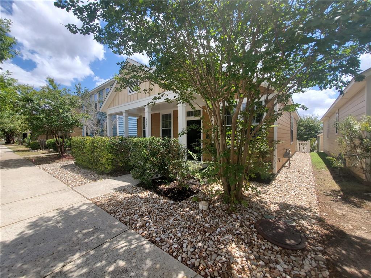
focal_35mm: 13
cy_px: 139
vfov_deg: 89.9
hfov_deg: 106.2
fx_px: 139
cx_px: 186
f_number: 2.2
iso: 50
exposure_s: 1/832
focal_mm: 1.8
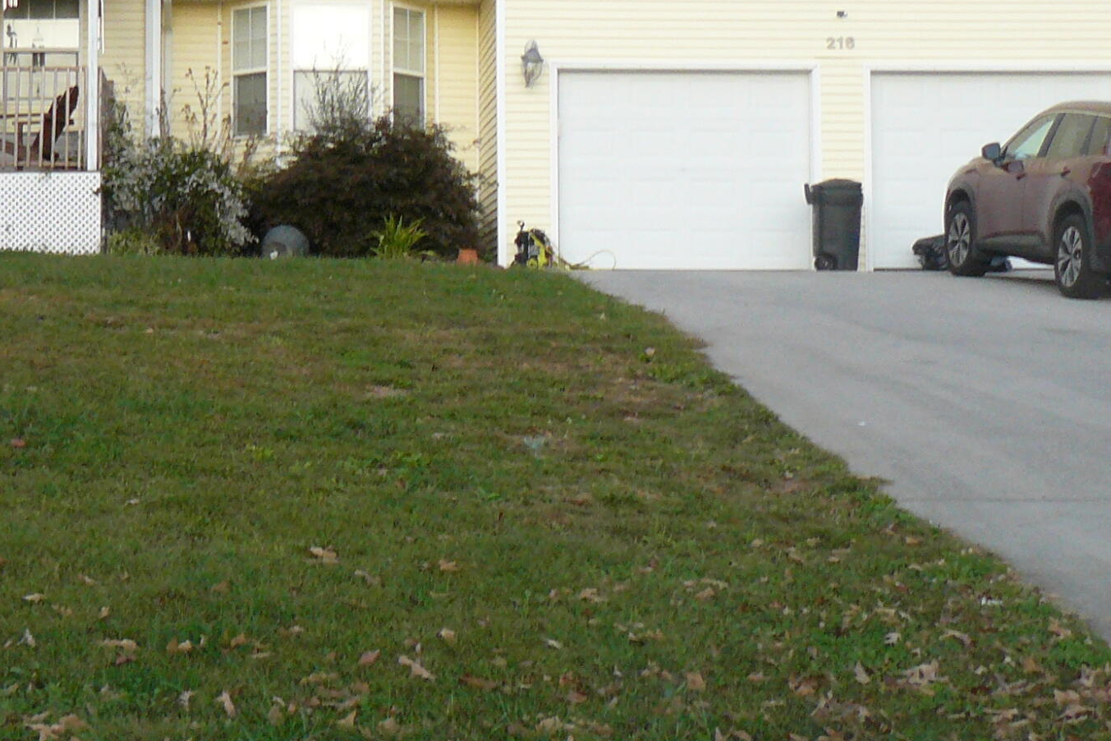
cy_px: 258
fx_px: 2561
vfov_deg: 16.4
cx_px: 188
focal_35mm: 83
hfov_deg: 24.0
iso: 200
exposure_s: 1/30
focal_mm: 6
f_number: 2.8
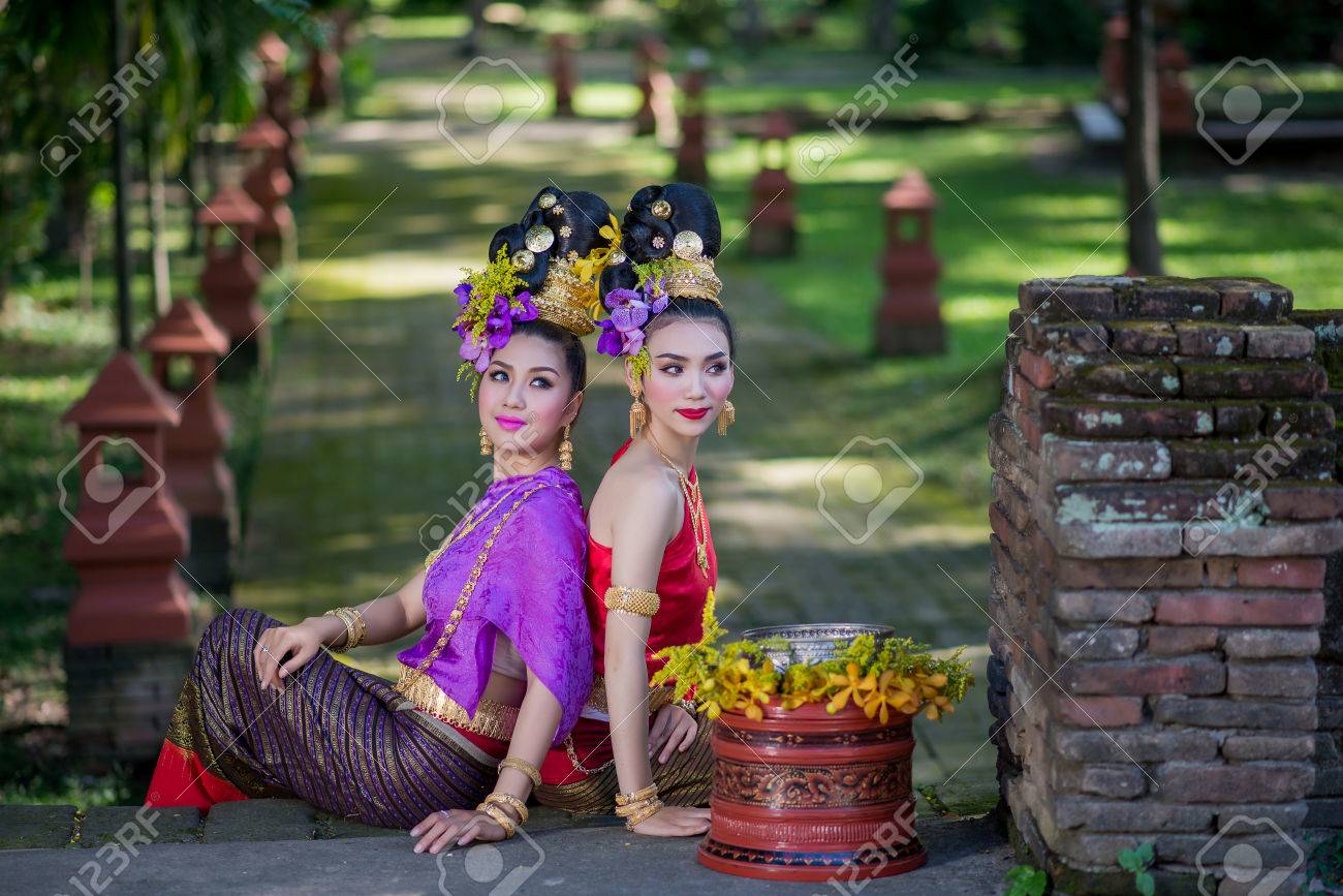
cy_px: 448
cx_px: 672
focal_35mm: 85
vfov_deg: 16.1
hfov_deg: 23.9
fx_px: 3171
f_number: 2
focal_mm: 85
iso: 100
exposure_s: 1/400
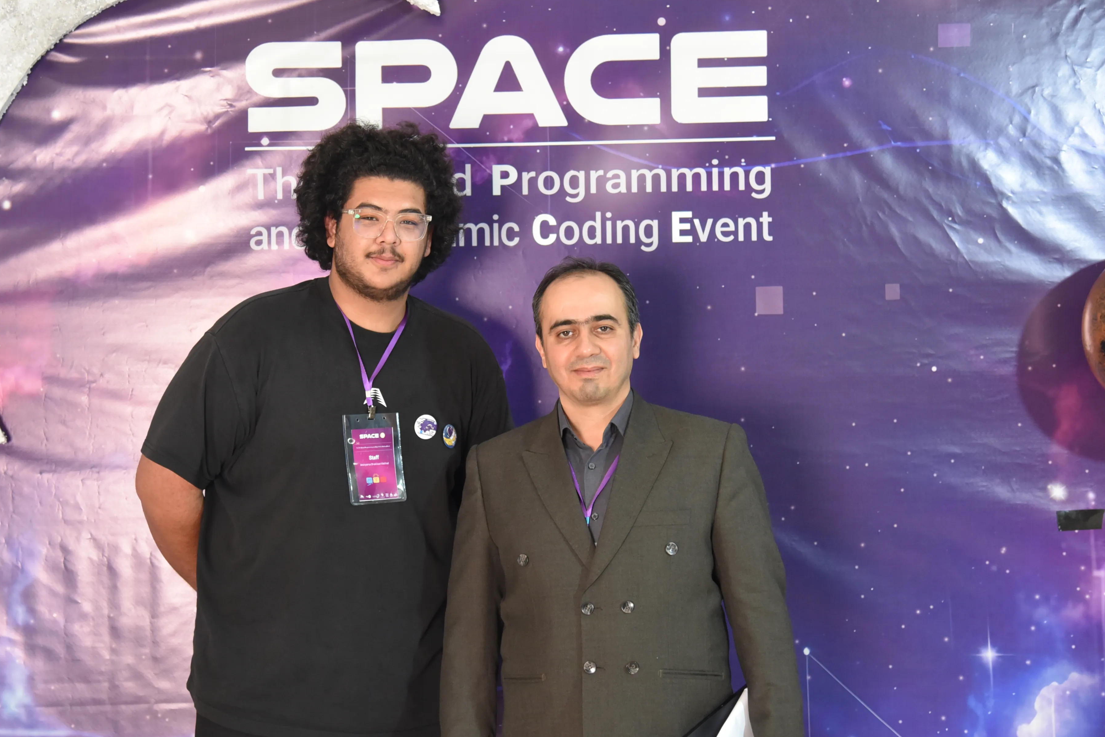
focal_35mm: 65
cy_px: 330
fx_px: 1995
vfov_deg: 20.9
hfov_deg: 30.9
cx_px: 452
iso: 2200
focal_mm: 52
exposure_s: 1/60
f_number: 4
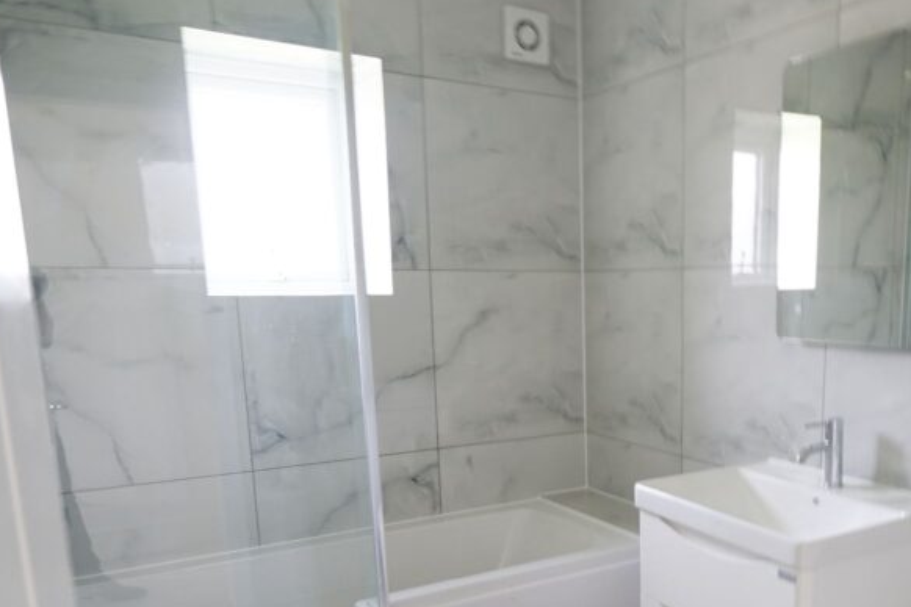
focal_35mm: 33
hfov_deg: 55.7
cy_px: 462
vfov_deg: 38.8
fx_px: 835
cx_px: 625
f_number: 4
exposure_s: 1/13
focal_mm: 16
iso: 400
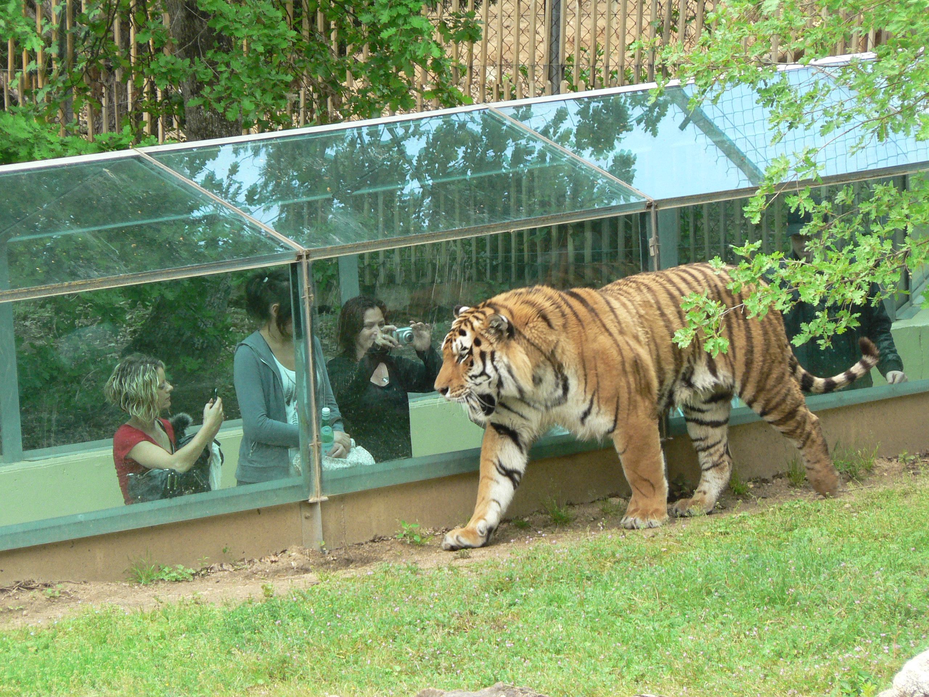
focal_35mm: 277
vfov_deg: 5.4
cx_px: 464
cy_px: 348
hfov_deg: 7.2
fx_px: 7434
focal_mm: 46.2
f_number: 4
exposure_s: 1/160
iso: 200
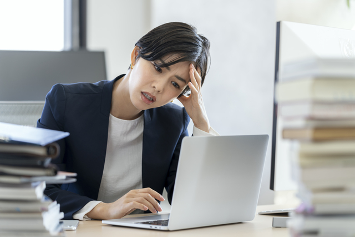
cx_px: 178
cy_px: 118
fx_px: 1084
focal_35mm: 110
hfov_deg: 18.6
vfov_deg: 12.4
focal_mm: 110
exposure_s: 1/50
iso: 250
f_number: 3.2
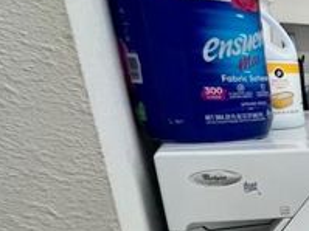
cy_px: 212
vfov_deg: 30.0
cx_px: 516
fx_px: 410
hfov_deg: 24.7
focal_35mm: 46
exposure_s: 1/120
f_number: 1.8
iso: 160
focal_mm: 1.57
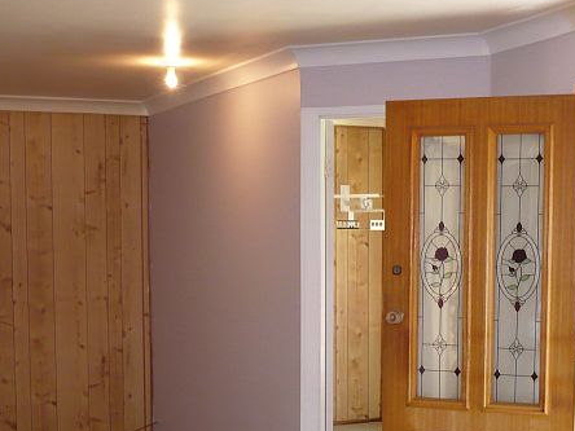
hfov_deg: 30.7
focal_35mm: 63
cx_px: 300
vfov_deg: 23.0
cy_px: 327
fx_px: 1046
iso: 200
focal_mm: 5.8
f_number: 2.8
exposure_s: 1/30
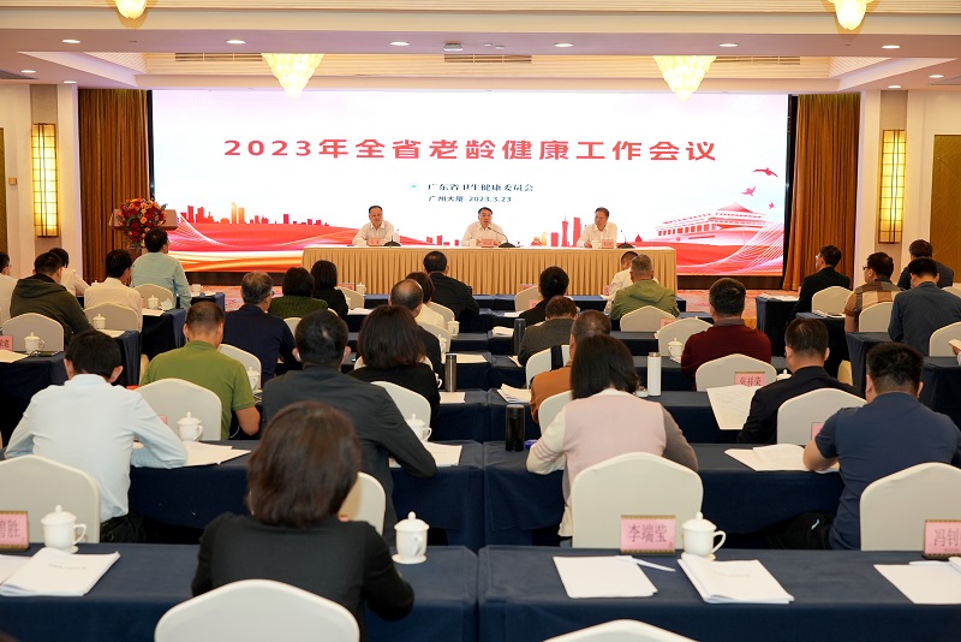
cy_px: 321
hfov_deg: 45.4
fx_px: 1148
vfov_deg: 31.2
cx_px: 480
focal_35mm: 43
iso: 1000
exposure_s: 1/200
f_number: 4
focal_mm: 43
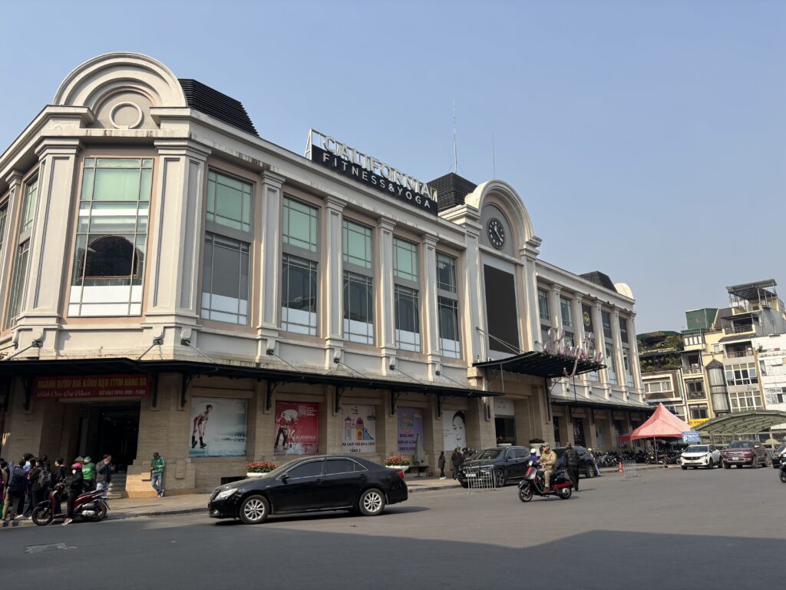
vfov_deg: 53.1
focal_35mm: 26
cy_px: 295
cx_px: 393
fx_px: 590
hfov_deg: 67.3
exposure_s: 1/2933
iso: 50
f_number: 1.6
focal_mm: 5.96
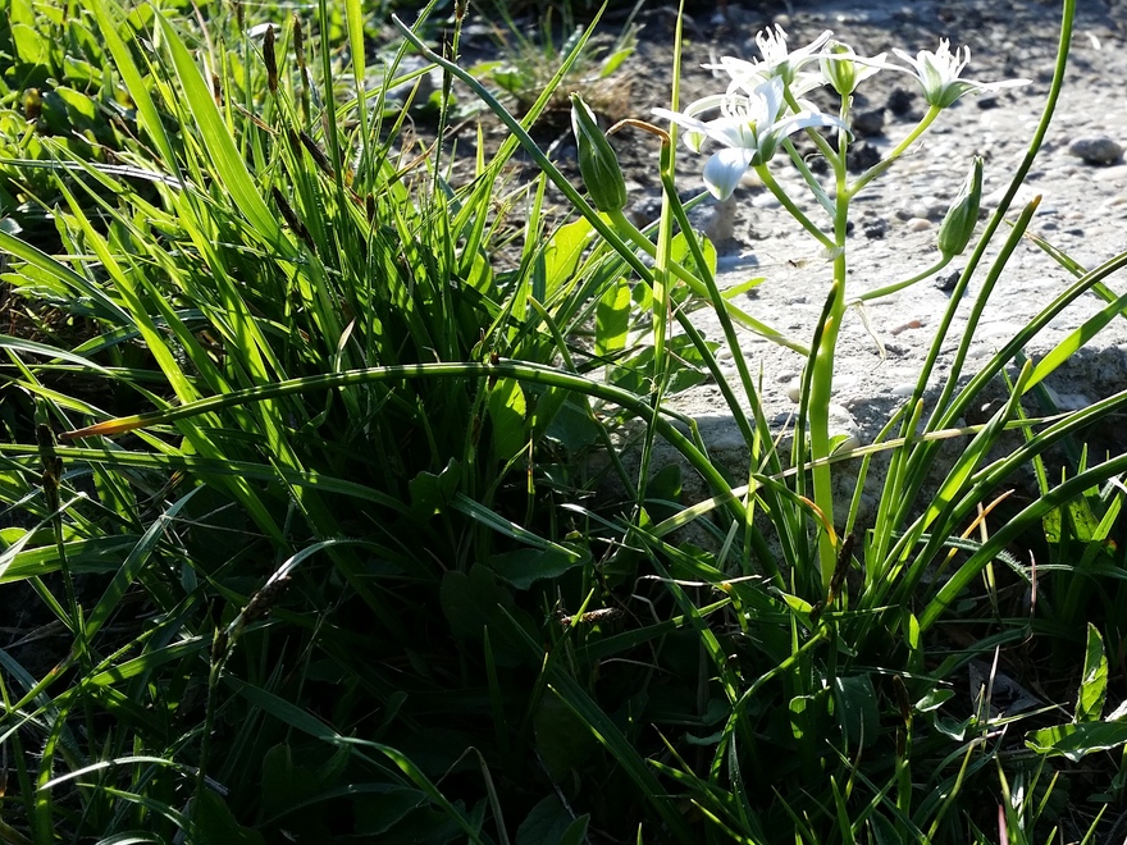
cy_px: 435
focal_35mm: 48
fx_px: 1563
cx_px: 785
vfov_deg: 30.3
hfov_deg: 39.0
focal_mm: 4.13
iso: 50
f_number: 2.2
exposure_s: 1/522
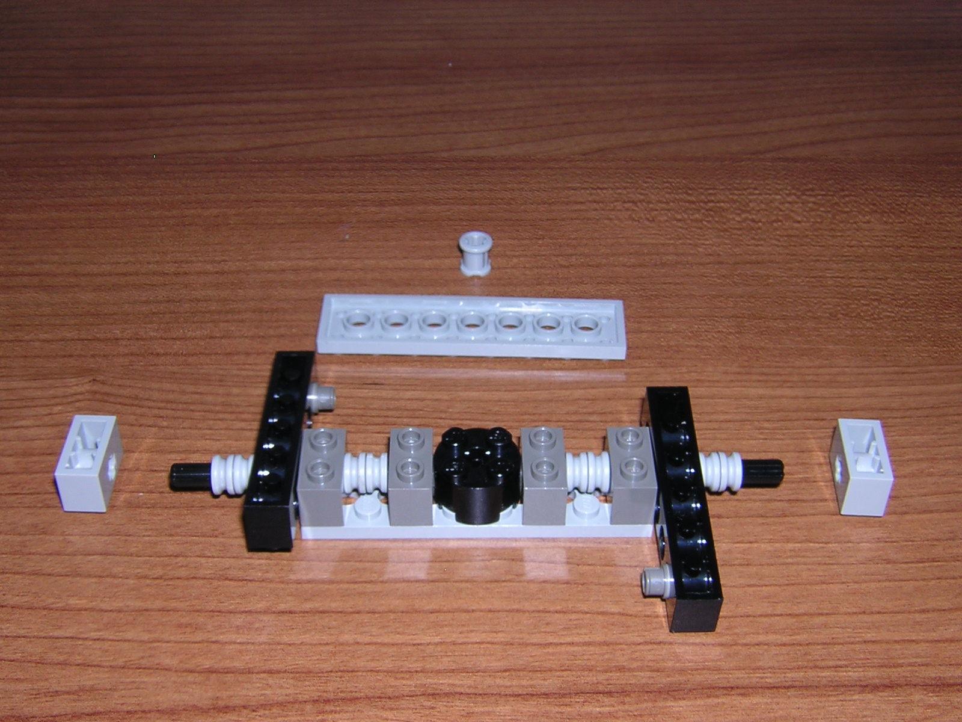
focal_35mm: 51
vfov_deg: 28.6
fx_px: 1417
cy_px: 361
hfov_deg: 37.5
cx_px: 481
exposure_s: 1/60.1
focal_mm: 6.6
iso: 100
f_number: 6.2
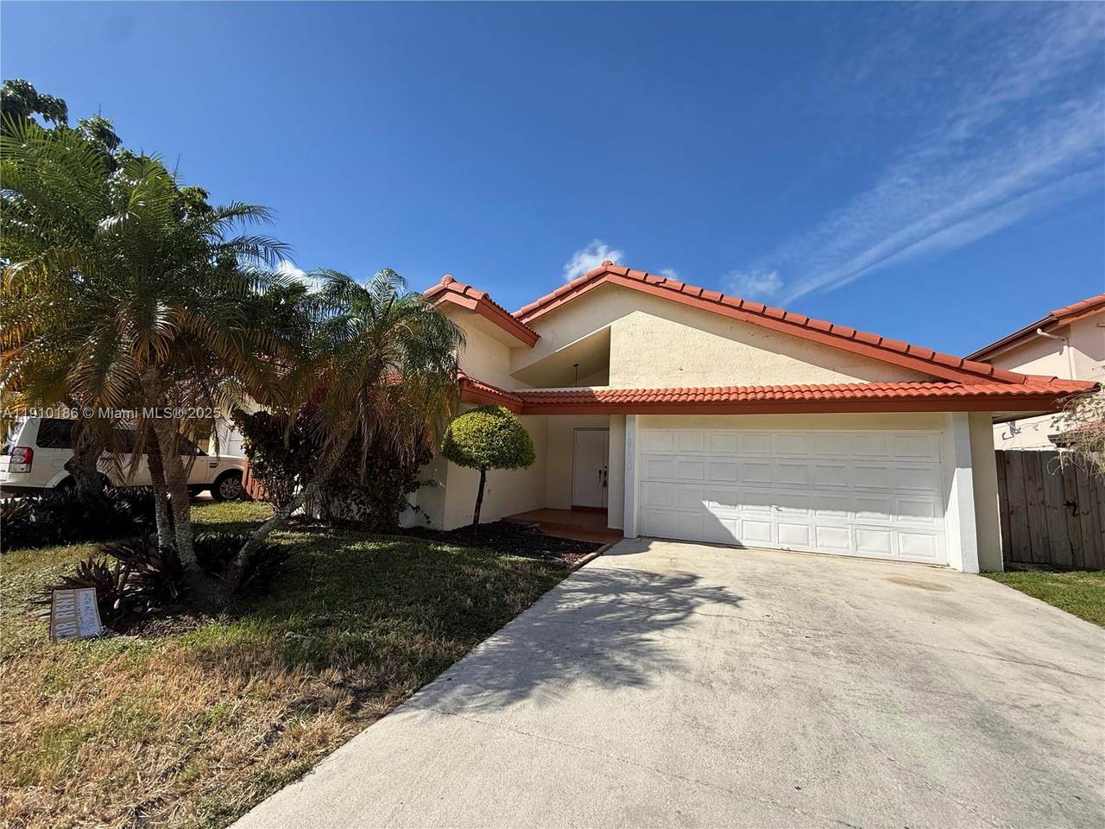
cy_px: 414
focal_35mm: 14
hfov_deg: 102.1
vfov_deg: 85.7
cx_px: 552
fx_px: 447
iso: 50
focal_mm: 2.22
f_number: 2.2
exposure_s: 1/1901
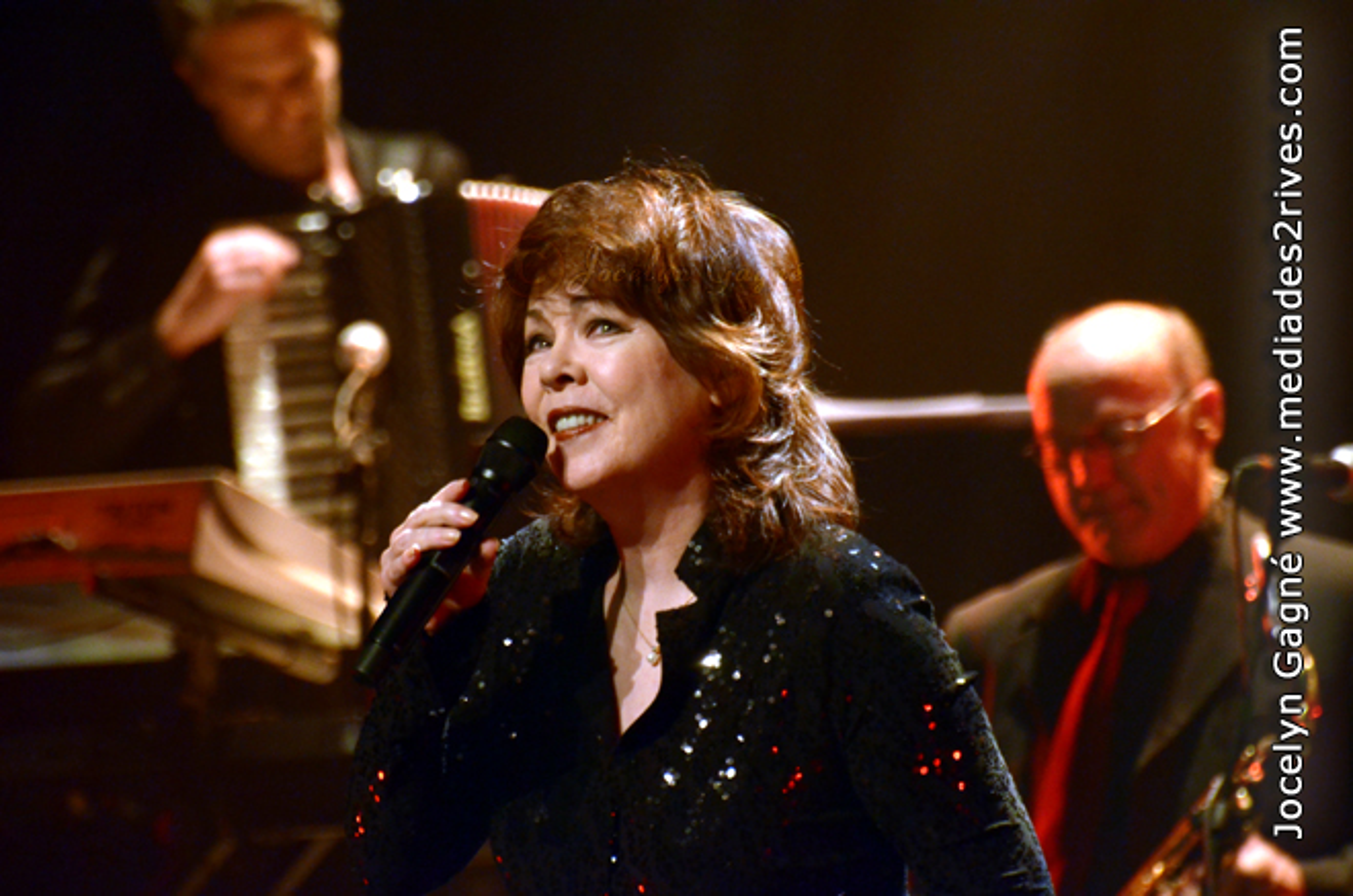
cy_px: 448
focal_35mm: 450
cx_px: 676
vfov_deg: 3.0
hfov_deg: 4.6
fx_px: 16876
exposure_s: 1/50
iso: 1600
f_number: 5.6
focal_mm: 300
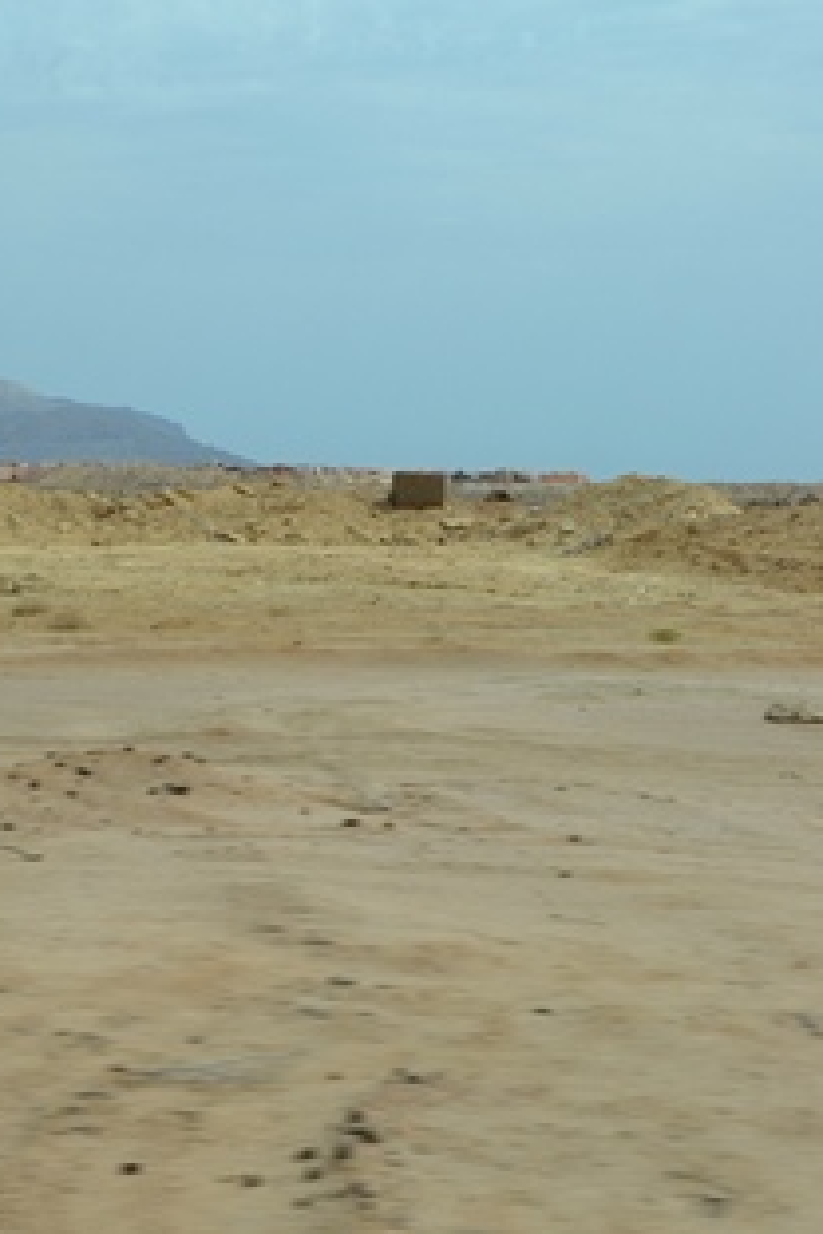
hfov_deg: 15.6
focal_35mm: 85
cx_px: -131
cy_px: 595
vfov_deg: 23.9
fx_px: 2915
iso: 100
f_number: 9
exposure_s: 1/320
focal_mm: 24
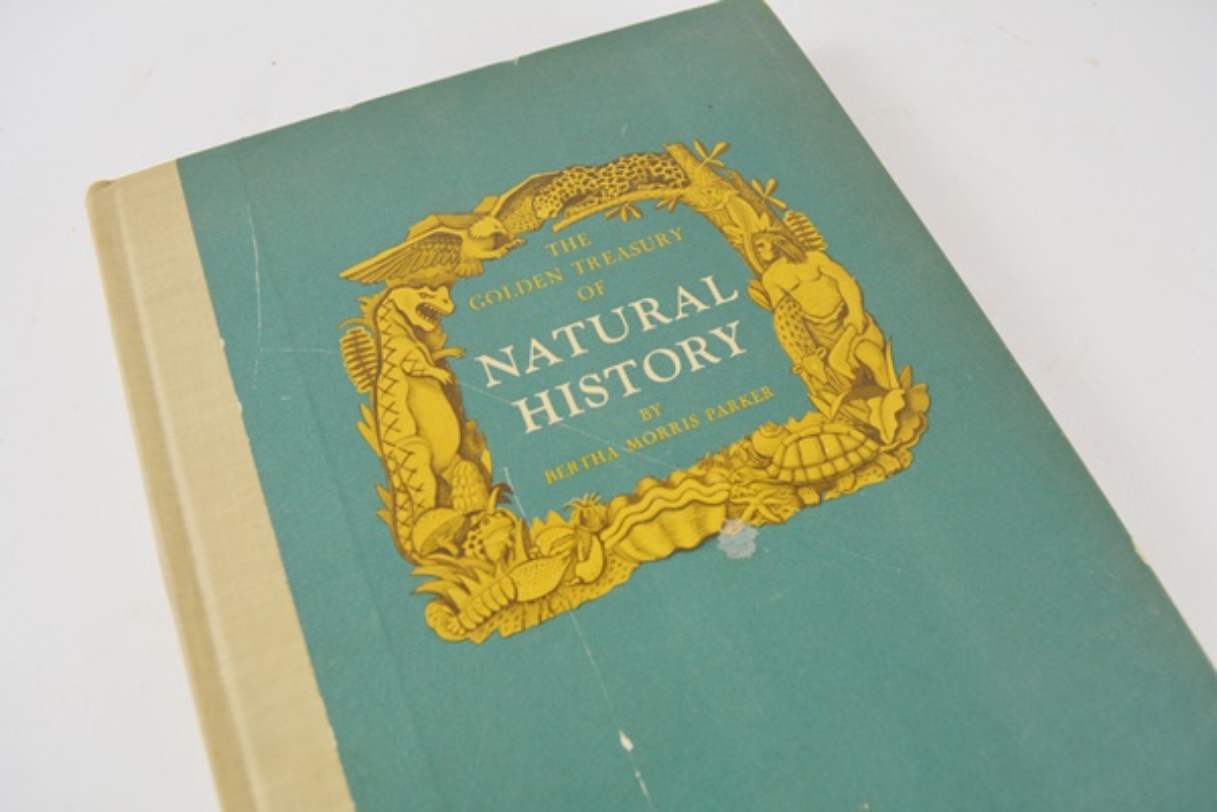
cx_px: 608
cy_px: 406
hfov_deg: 67.4
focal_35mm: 27
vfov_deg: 47.9
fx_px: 913
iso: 250
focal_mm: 18
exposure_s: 1/125
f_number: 5.6
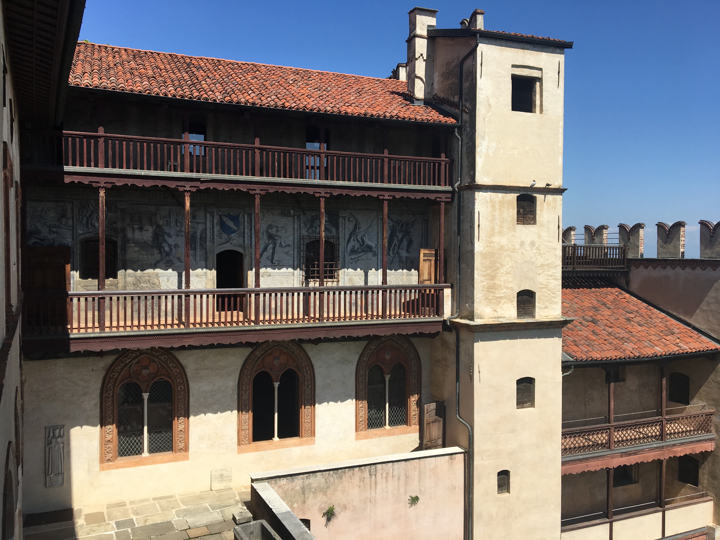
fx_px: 603
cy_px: 270
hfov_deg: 61.7
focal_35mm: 29
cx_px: 360
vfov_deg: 48.2
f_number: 2.2
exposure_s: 1/1876
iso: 25
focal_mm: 4.15
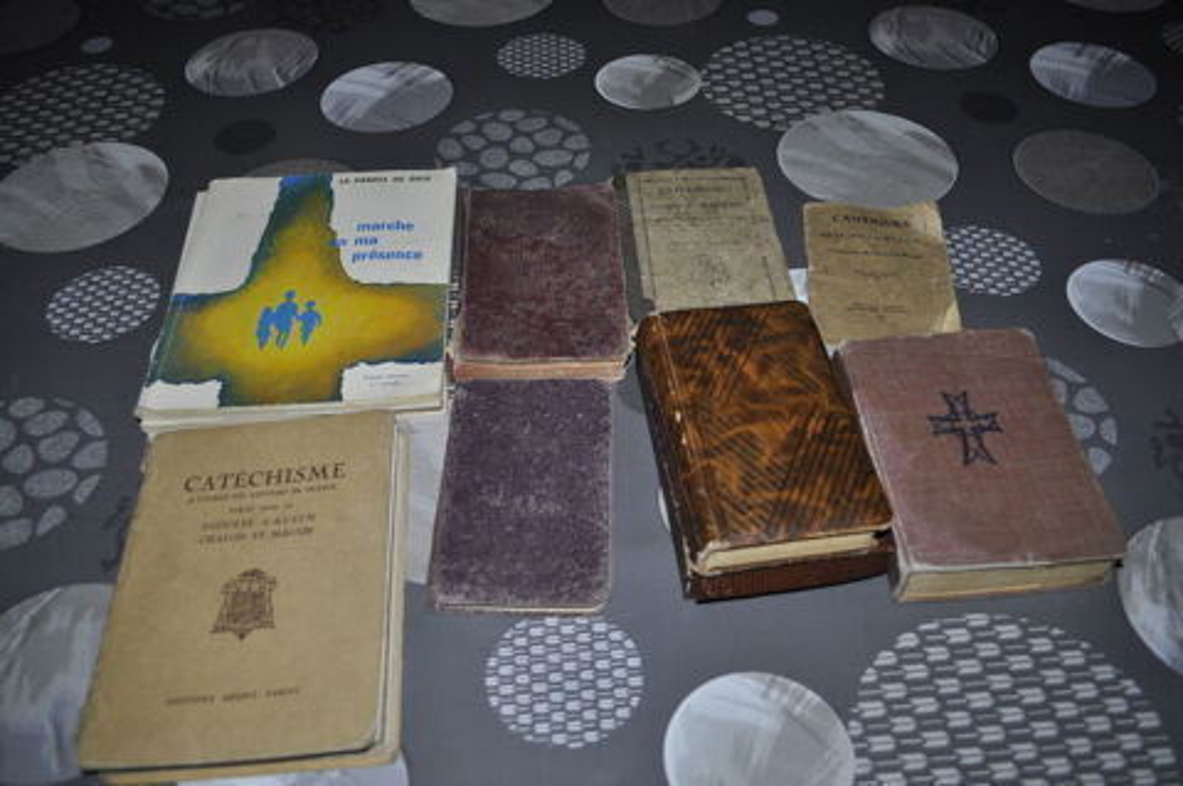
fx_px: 985
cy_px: 393
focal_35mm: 30
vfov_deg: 43.5
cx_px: 592
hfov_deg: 62.0
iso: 560
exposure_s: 1/60
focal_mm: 20
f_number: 3.8
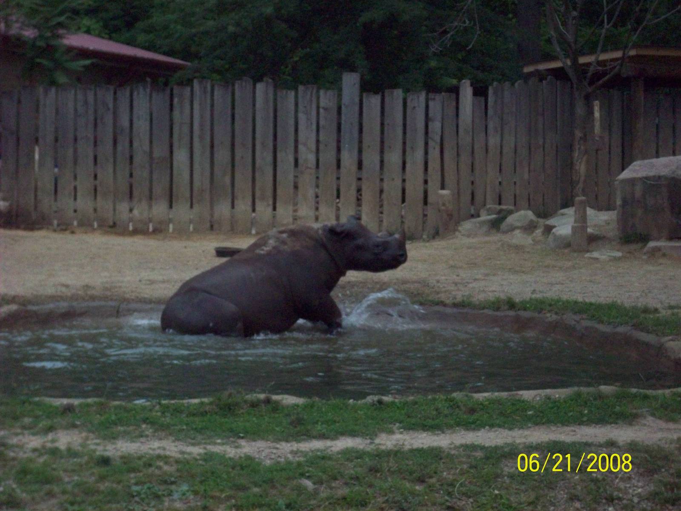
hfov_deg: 17.7
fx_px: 2184
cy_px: 256
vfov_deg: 13.3
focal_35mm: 111
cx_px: 340
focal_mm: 18.6
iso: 200
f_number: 5.2
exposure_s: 1/90.2
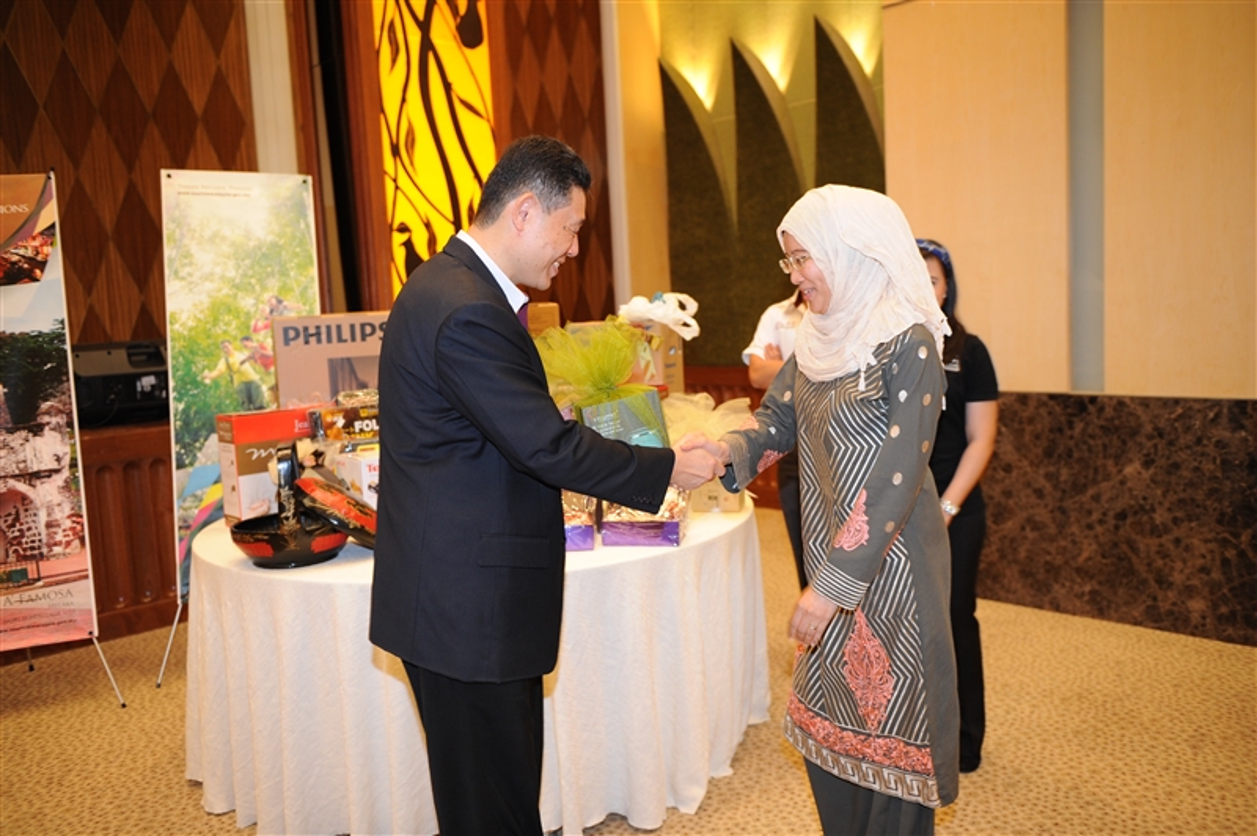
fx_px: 1116
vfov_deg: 41.0
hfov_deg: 58.8
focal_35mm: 32
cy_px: 418
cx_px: 628
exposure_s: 1/60
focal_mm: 32
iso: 1000
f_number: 2.8
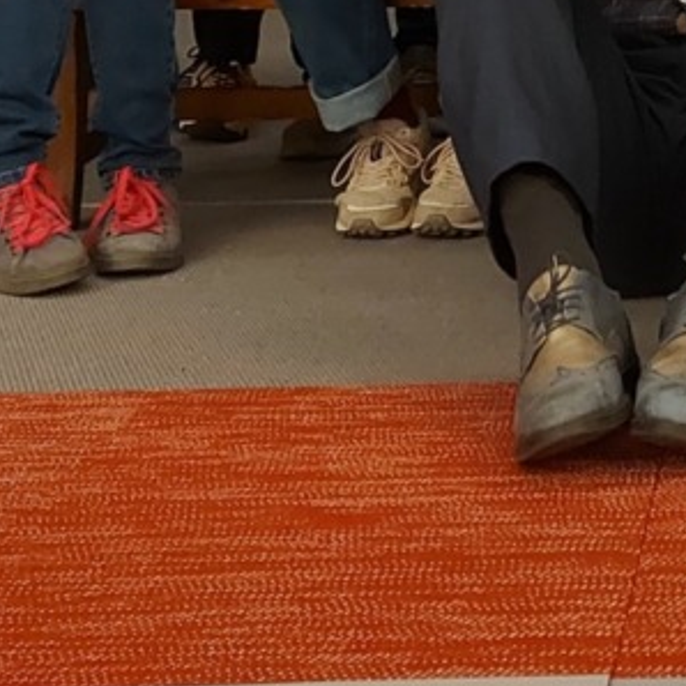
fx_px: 2040
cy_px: -361
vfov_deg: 17.1
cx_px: 863
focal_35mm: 91
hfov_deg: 18.0
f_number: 1.8
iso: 200
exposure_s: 1/33
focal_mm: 5.23
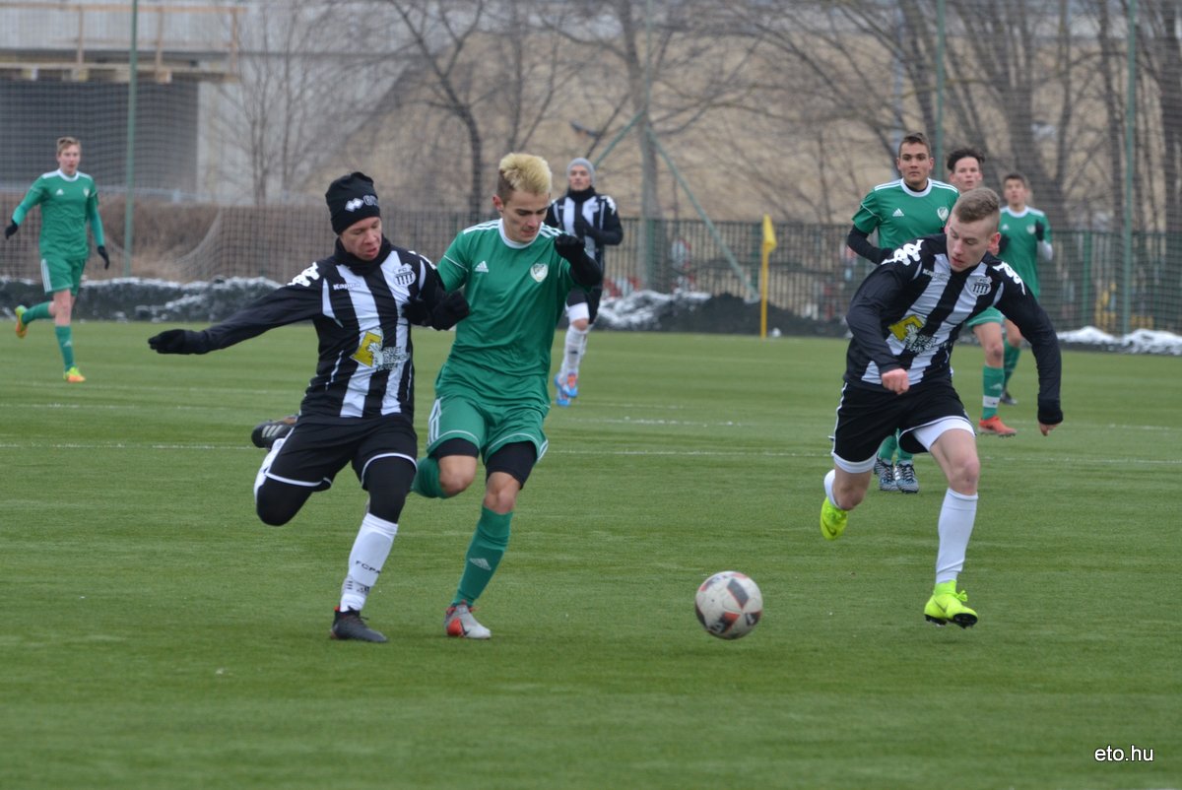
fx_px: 8871
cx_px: 591
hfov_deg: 7.6
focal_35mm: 270
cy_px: 395
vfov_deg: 5.1
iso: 500
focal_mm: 180
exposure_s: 1/1000
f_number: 5
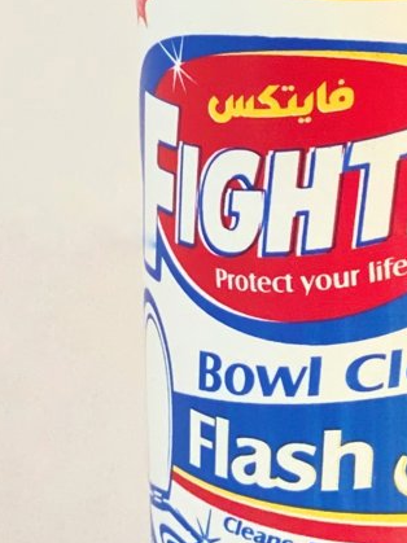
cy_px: 98
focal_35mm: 254
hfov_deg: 5.8
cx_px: 386
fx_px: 3984
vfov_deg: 7.8
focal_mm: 6
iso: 160
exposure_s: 1/122
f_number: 2
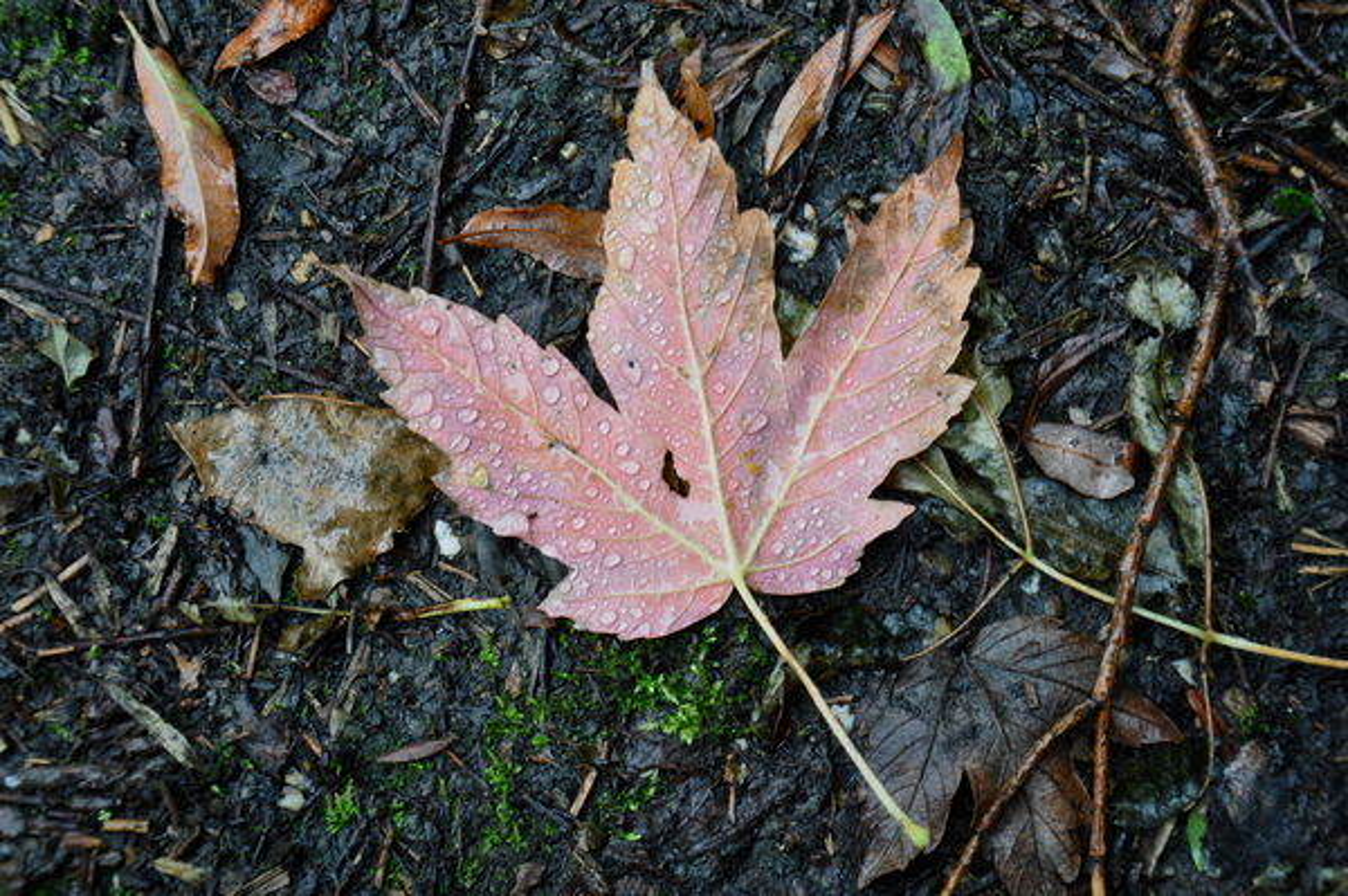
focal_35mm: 63
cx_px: 674
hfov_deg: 31.9
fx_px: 2357
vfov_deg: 21.5
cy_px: 448
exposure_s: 1/30
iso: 250
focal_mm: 42
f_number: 5.6
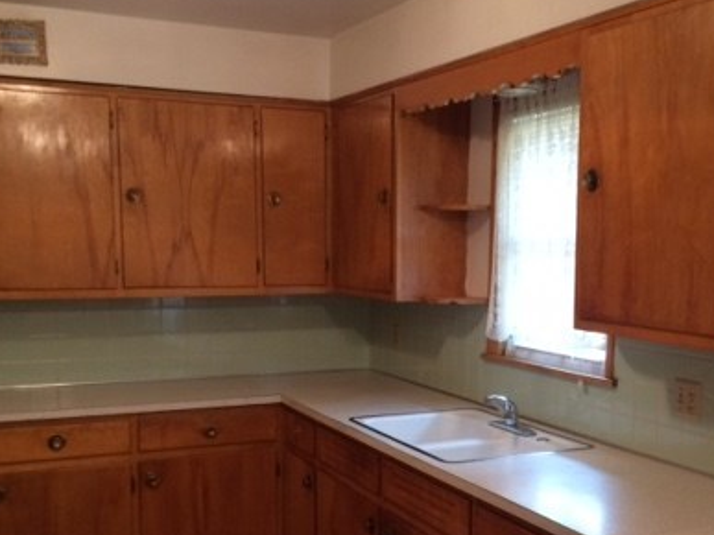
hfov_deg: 39.4
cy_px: 356
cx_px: 443
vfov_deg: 30.0
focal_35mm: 48
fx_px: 990
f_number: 2.2
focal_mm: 4.15
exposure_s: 1/30
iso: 200
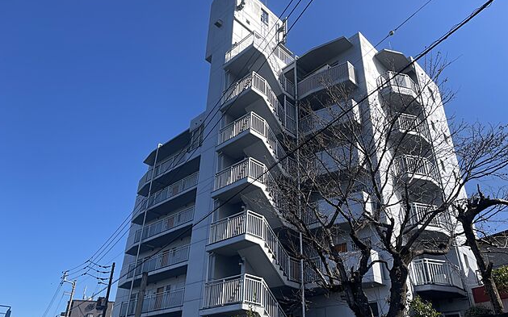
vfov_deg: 44.5
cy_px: 160
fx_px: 388
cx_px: 251
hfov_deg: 66.5
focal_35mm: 28
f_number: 1.6
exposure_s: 1/2959
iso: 32
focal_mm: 4.2
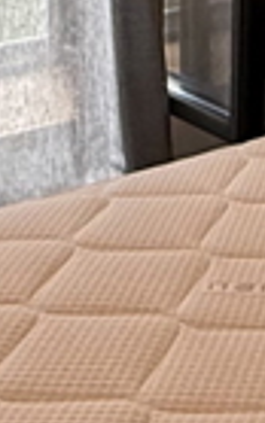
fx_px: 1478
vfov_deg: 13.8
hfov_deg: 10.0
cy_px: -423
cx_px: 381
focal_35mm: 128
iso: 200
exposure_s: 1/99
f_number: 2.2
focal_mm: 2.22
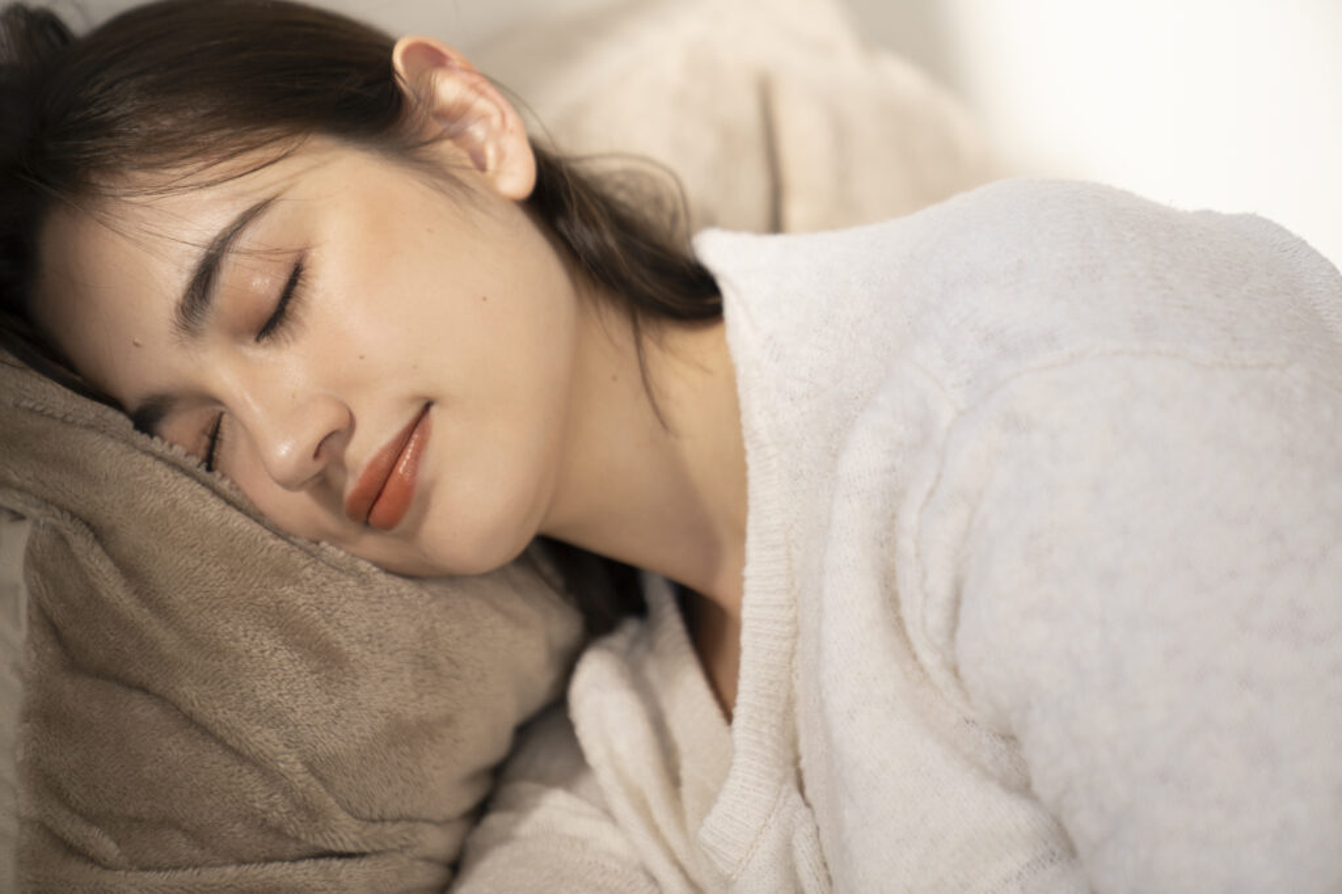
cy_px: 447
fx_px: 2608
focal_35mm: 70
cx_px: 671
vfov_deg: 19.4
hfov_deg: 28.9
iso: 100
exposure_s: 1/100
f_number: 2.8
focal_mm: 70
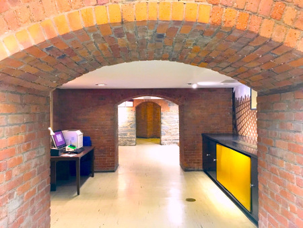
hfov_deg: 61.6
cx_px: 152
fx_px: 254
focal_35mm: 29
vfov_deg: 48.3
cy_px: 114
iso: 250
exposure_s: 1/15
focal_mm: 4.15
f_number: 2.2
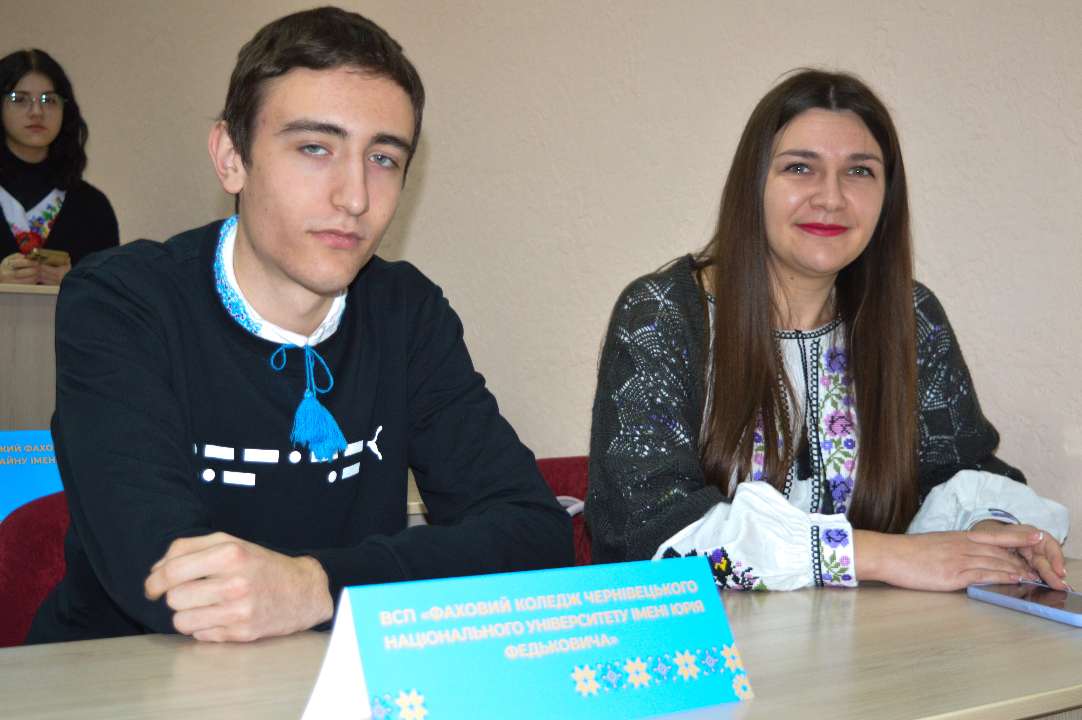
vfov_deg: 26.4
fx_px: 1531
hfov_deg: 38.9
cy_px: 360
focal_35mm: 51
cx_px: 541
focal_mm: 34
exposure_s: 1/60
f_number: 4.5
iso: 1000
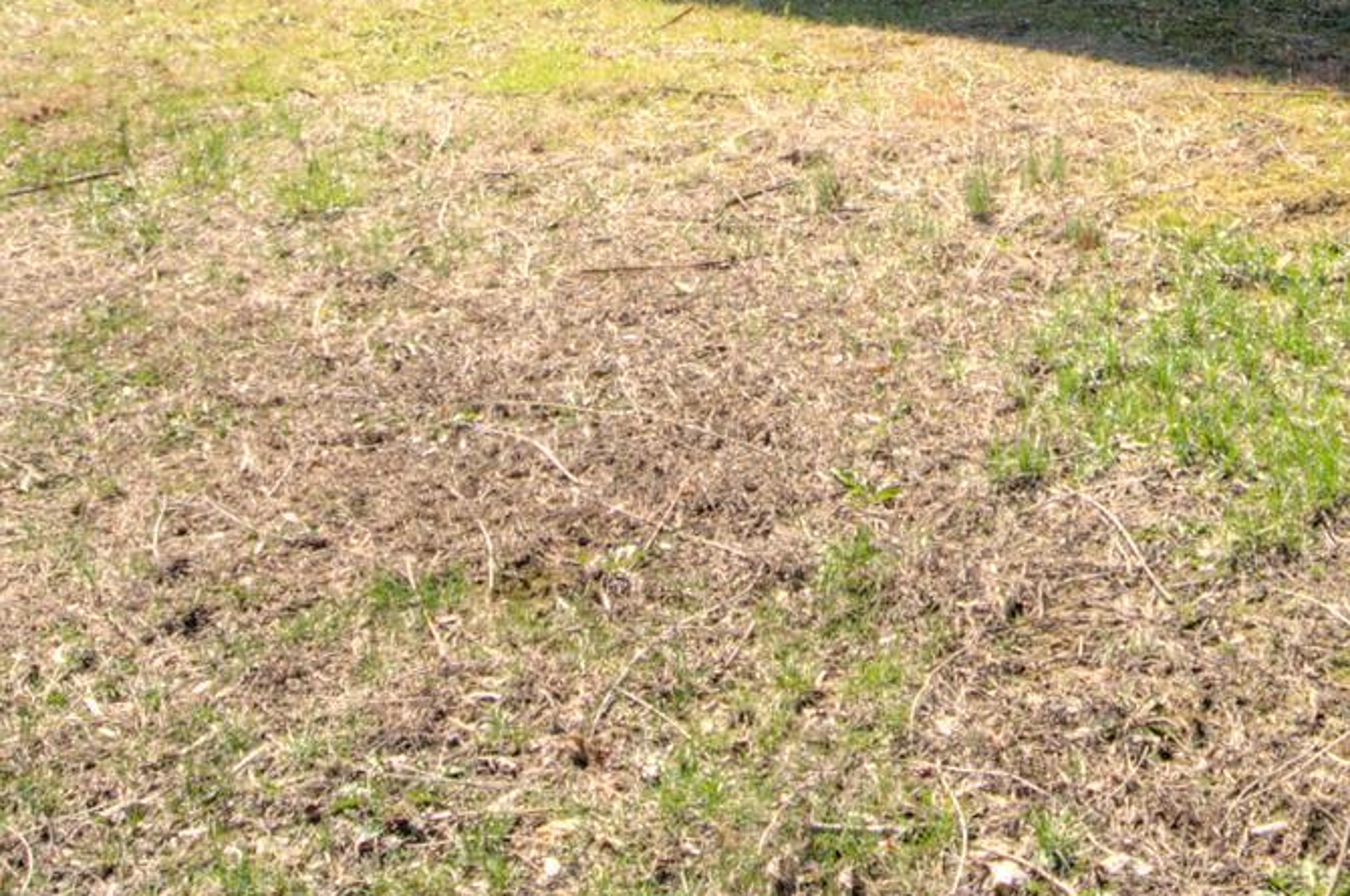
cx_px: 1030
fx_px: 2060
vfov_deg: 21.5
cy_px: -353
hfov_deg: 35.4
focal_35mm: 55
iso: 320
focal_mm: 12
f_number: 6.3
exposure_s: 1/320
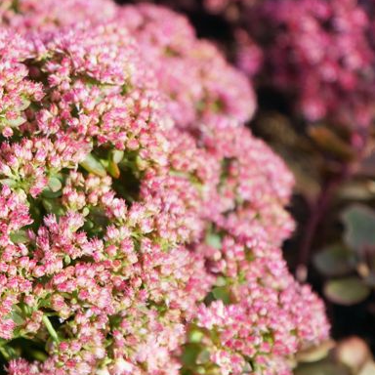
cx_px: -124
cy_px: 153
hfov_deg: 13.7
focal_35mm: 122
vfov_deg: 14.3
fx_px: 1495
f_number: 4.5
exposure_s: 1/1000
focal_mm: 44
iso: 250
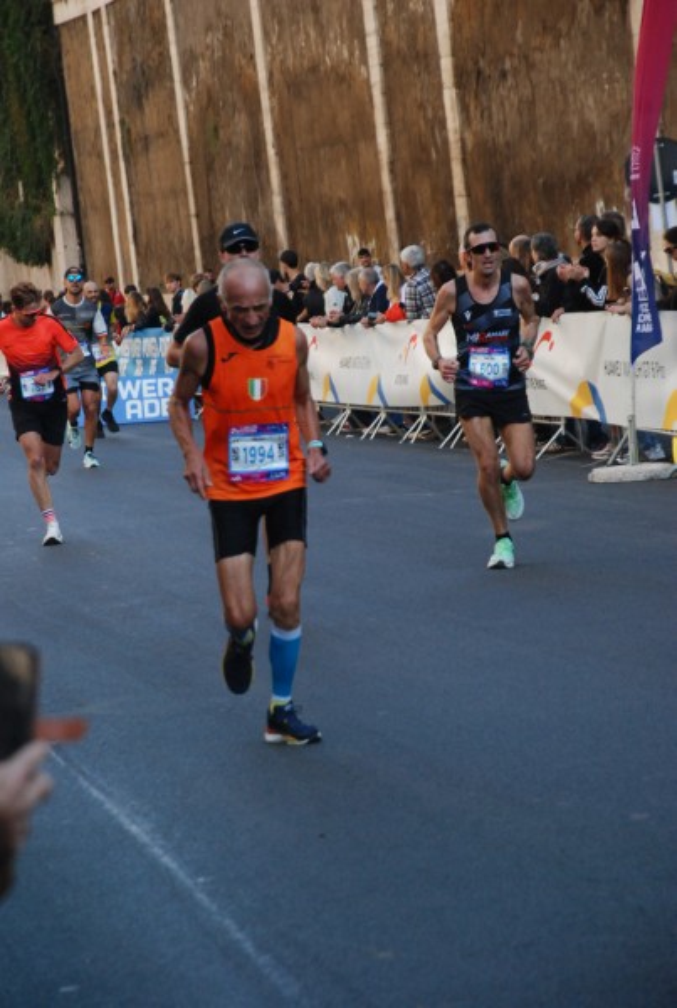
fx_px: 4209
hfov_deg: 9.2
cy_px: 504
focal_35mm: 150
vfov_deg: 13.7
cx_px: 338
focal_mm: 100
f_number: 5.6
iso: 1000
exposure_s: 1/640
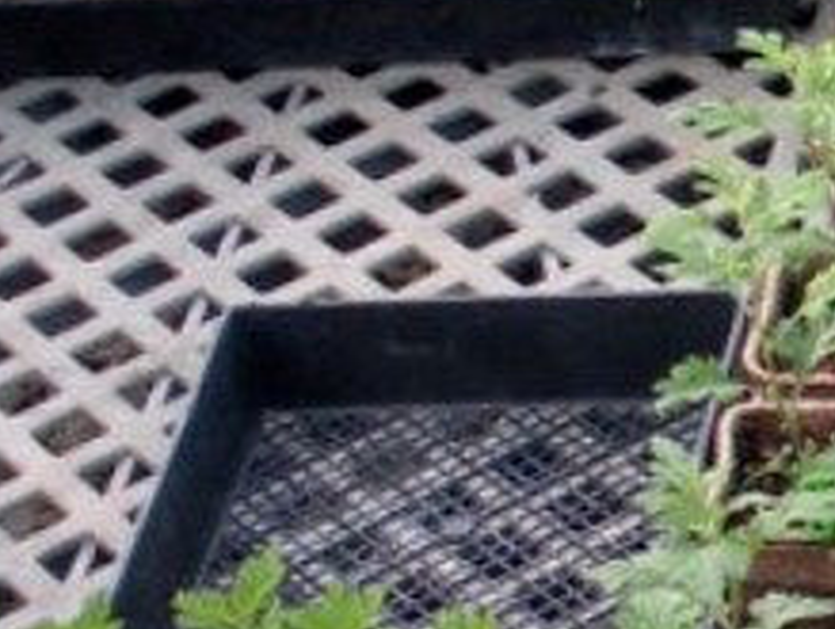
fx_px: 3044
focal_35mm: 126
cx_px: 1296
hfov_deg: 14.4
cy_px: 829
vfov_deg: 11.5
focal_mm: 6.3
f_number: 3.5
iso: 64
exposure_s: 1/90
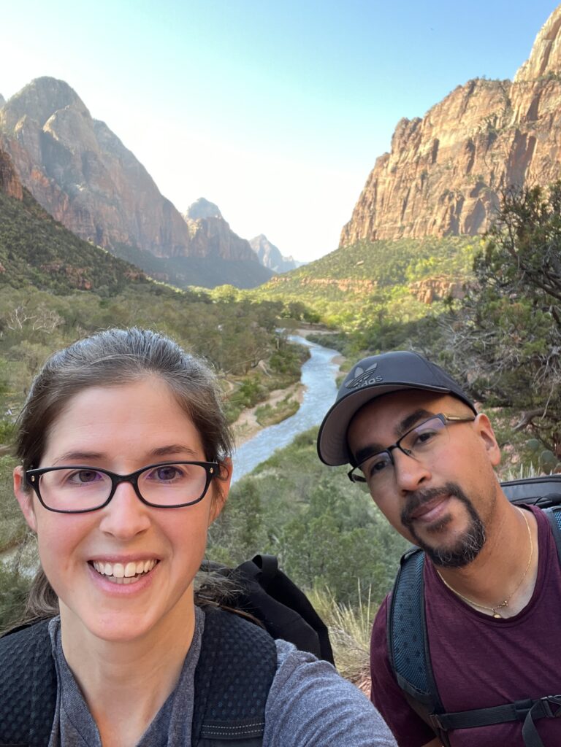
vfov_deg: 60.0
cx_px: 280
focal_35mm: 30
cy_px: 374
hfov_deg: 46.8
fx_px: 648
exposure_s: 1/121
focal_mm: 2.71
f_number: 2.2
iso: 80
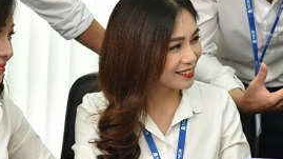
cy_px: 53
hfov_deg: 10.2
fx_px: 1590
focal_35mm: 212
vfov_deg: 5.7
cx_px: 182
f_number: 3.5
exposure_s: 1/125
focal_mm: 85
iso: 800
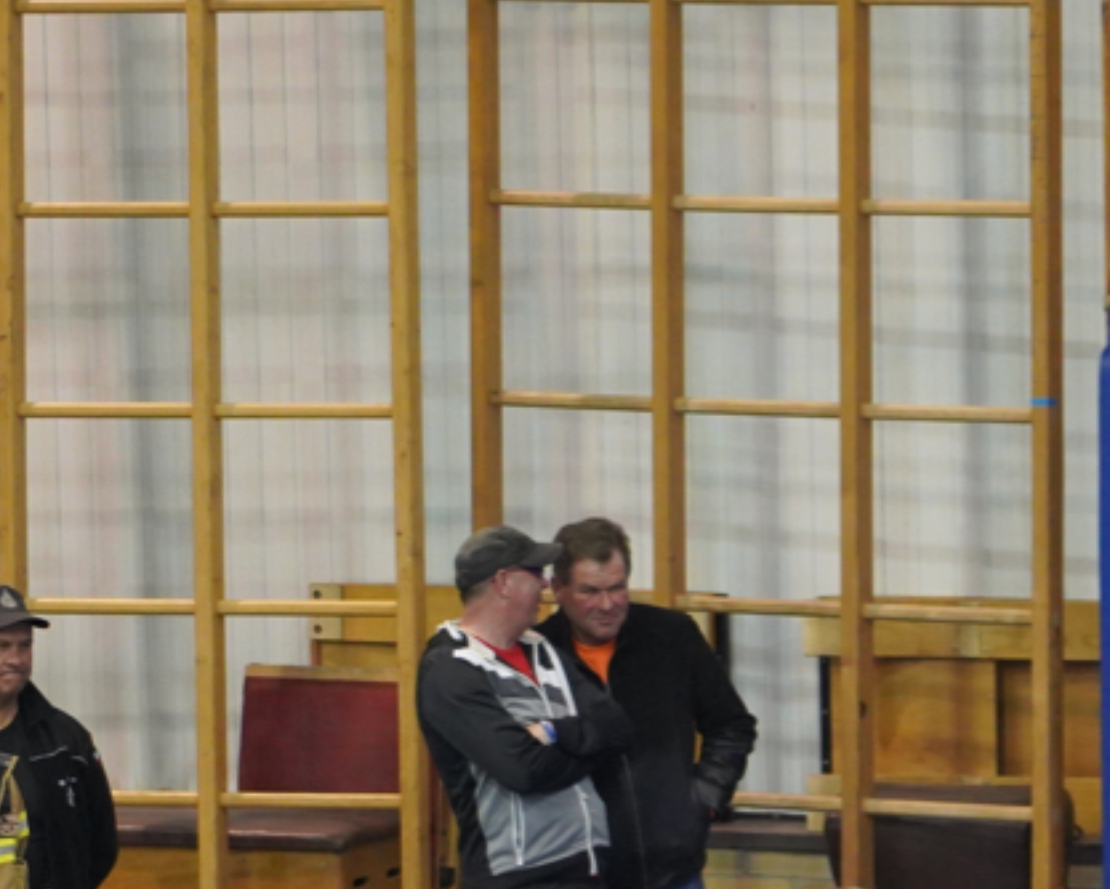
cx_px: 1464
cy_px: 717
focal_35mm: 307
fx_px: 10090
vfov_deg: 5.0
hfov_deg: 6.2
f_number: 4
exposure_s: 1/160
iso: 5000
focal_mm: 105
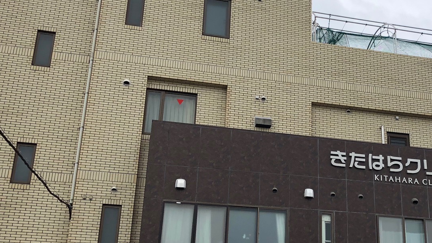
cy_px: 155
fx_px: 653
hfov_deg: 35.6
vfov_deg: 21.0
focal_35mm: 57
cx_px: 337
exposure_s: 1/1333
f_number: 1.8
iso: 20
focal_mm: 3.99
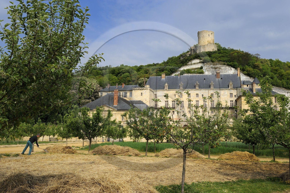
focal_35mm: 32
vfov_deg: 41.0
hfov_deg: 58.8
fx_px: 257
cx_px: 145
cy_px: 96
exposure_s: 1/160
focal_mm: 32
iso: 200
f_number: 14
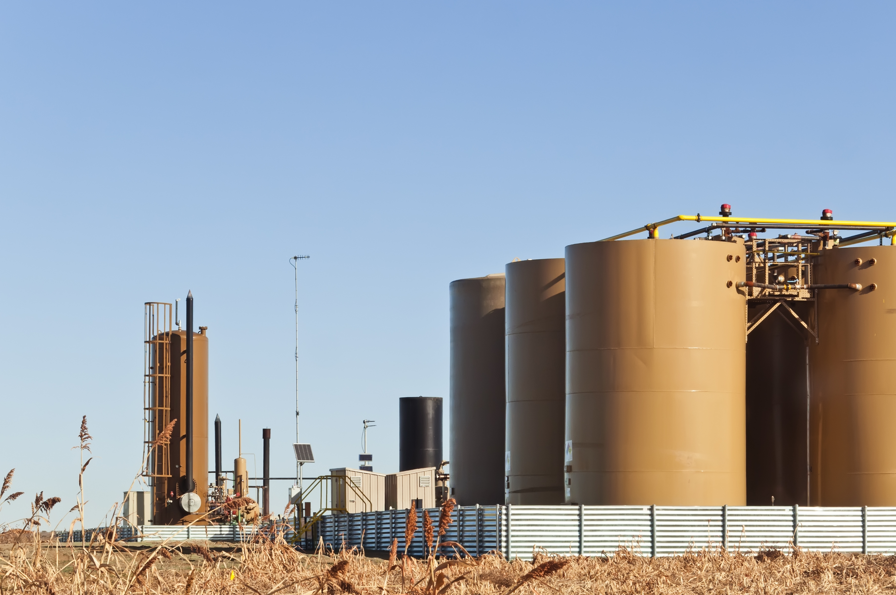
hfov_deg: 15.0
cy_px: 332
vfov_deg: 10.0
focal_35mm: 137
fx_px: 3396
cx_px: 493
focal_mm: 75
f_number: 11
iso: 400
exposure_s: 1/500
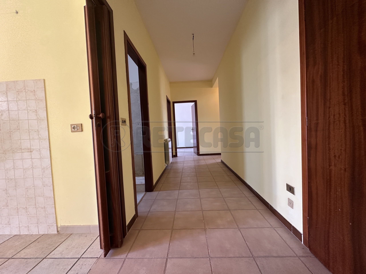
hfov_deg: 102.1
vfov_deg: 85.7
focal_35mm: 14
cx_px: 183
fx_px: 148
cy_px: 137
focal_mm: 2.22
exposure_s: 1/50
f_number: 2.2
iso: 250
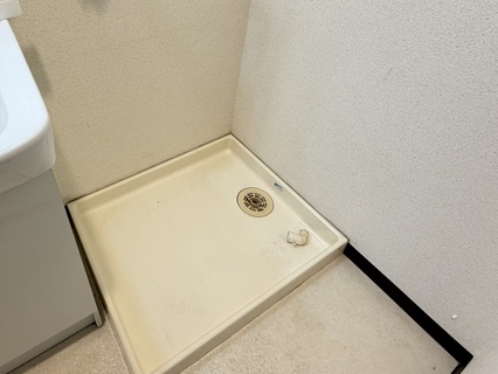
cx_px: 168
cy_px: 108
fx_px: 331
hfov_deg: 71.8
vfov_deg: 56.9
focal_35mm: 23
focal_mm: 2.22
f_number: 2.2
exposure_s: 1/60
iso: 250
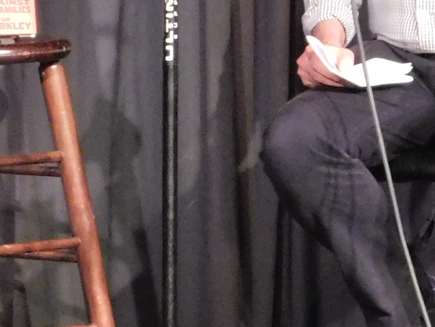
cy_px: -187
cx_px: 35
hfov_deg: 4.4
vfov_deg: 3.3
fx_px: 5631
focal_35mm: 448
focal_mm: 17.6
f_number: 4.6
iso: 800
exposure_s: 1/10
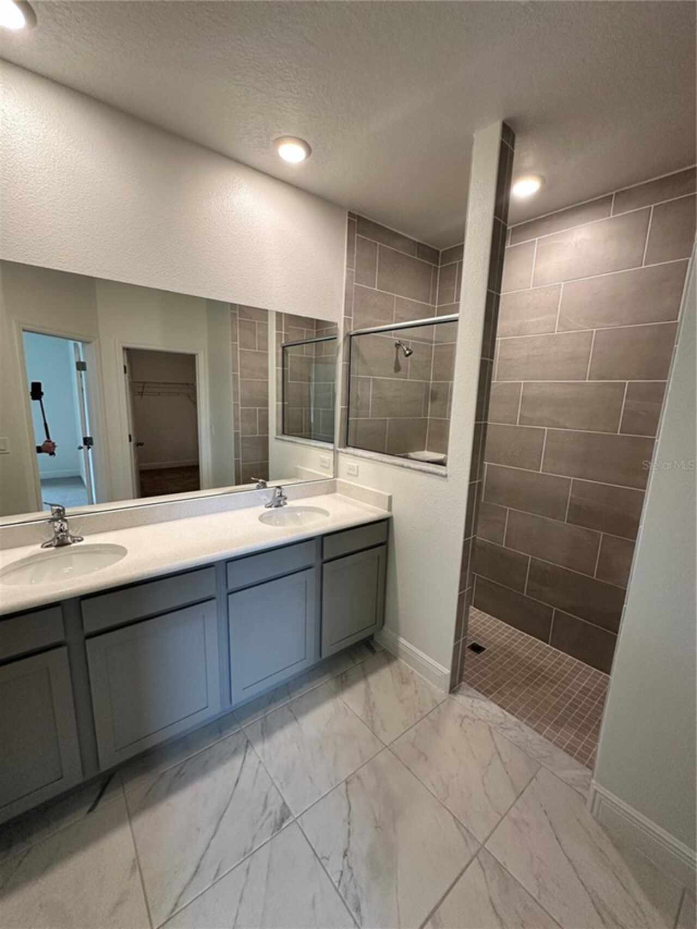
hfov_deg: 85.7
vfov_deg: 102.1
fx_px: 376
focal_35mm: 14
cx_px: 348
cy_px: 464
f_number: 2.2
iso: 200
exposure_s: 1/120
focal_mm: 2.22
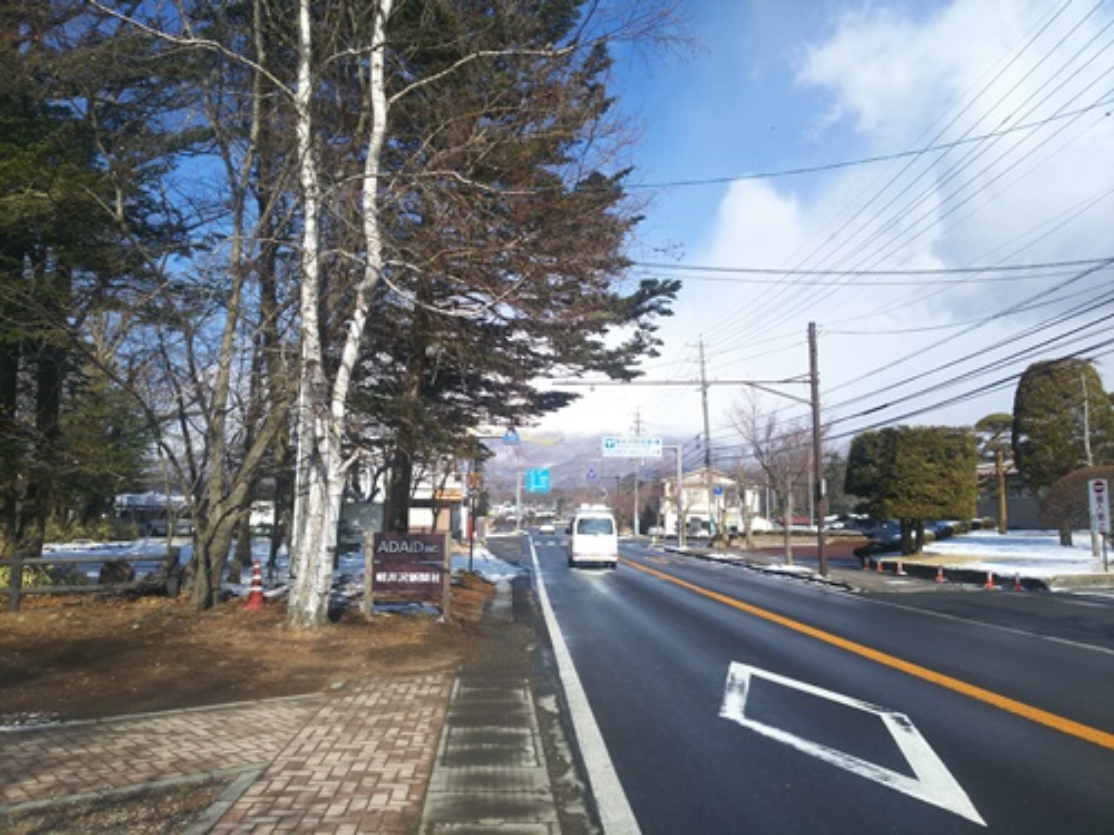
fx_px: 837
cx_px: 557
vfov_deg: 53.1
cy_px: 418
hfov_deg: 67.3
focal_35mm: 26
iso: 20
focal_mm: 4.2
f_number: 1.9
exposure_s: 1/1162
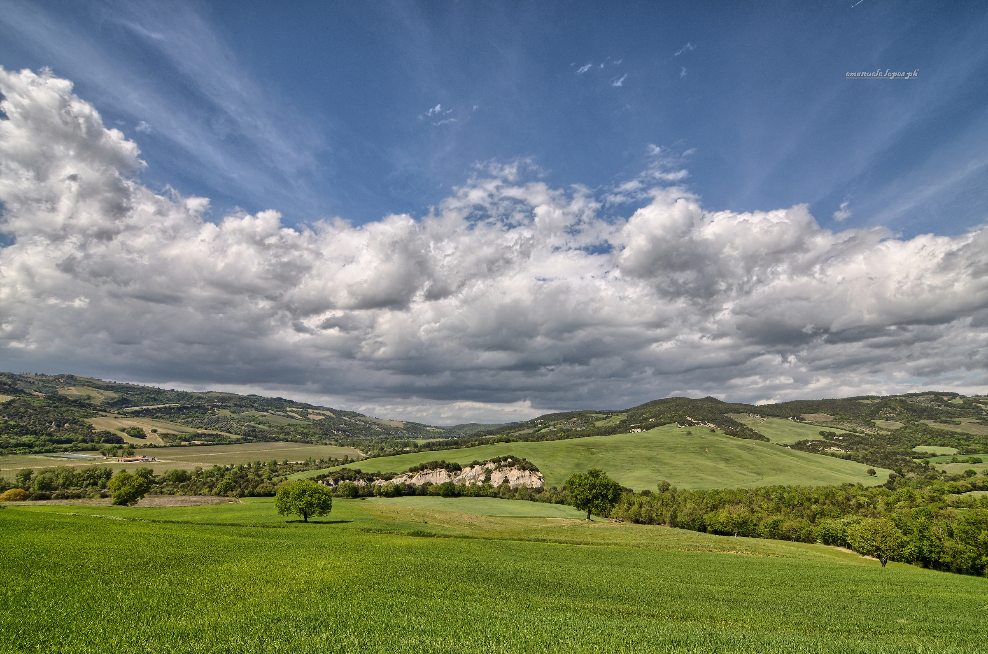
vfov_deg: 71.8
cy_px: 327
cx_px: 494
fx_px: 452
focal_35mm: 16
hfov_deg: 95.1
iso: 100
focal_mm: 11
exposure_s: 1/640
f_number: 8
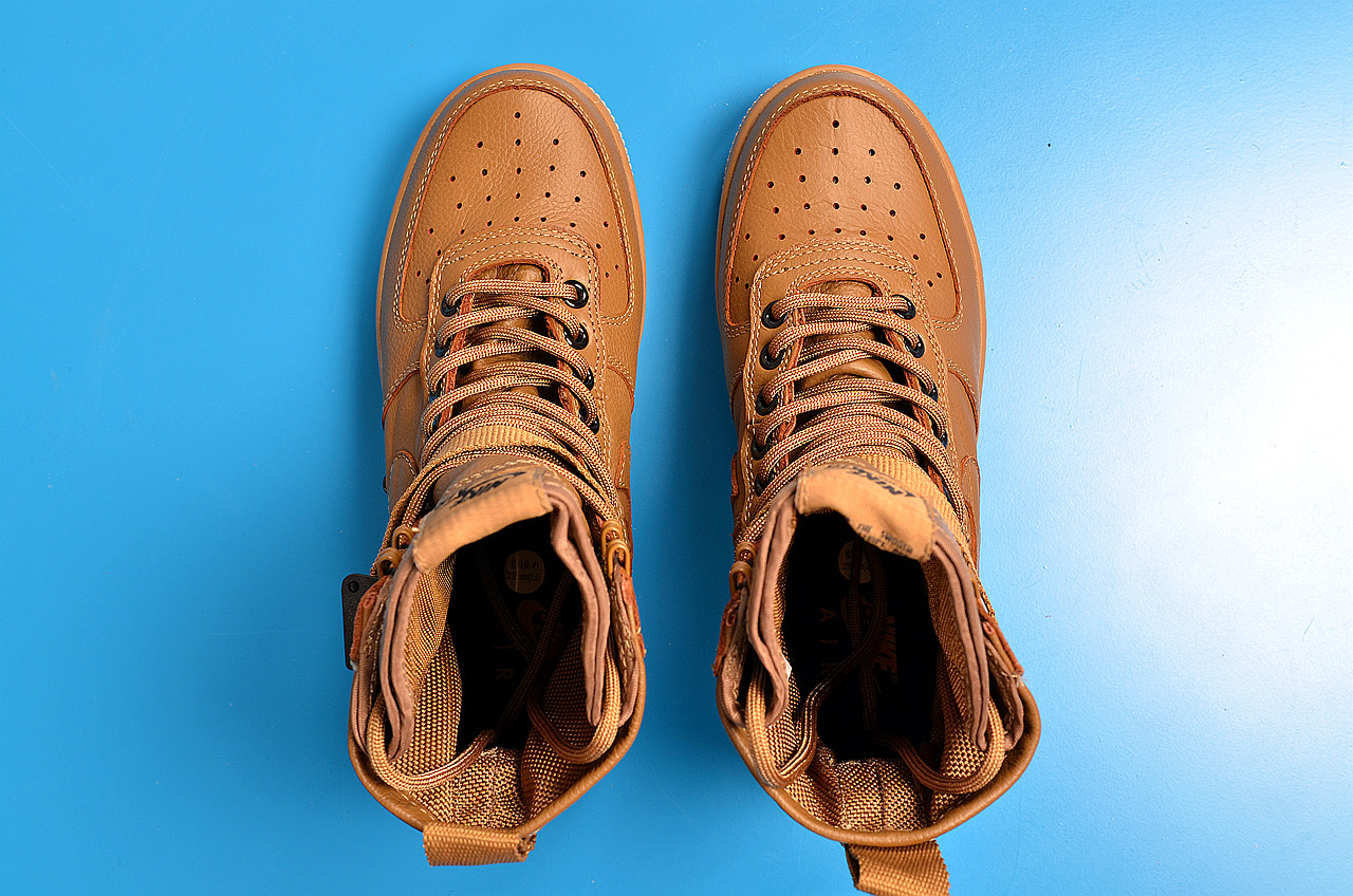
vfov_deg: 28.8
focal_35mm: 46
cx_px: 676
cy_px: 448
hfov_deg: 42.4
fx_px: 1744
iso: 250
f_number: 6.3
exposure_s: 1/100
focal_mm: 31
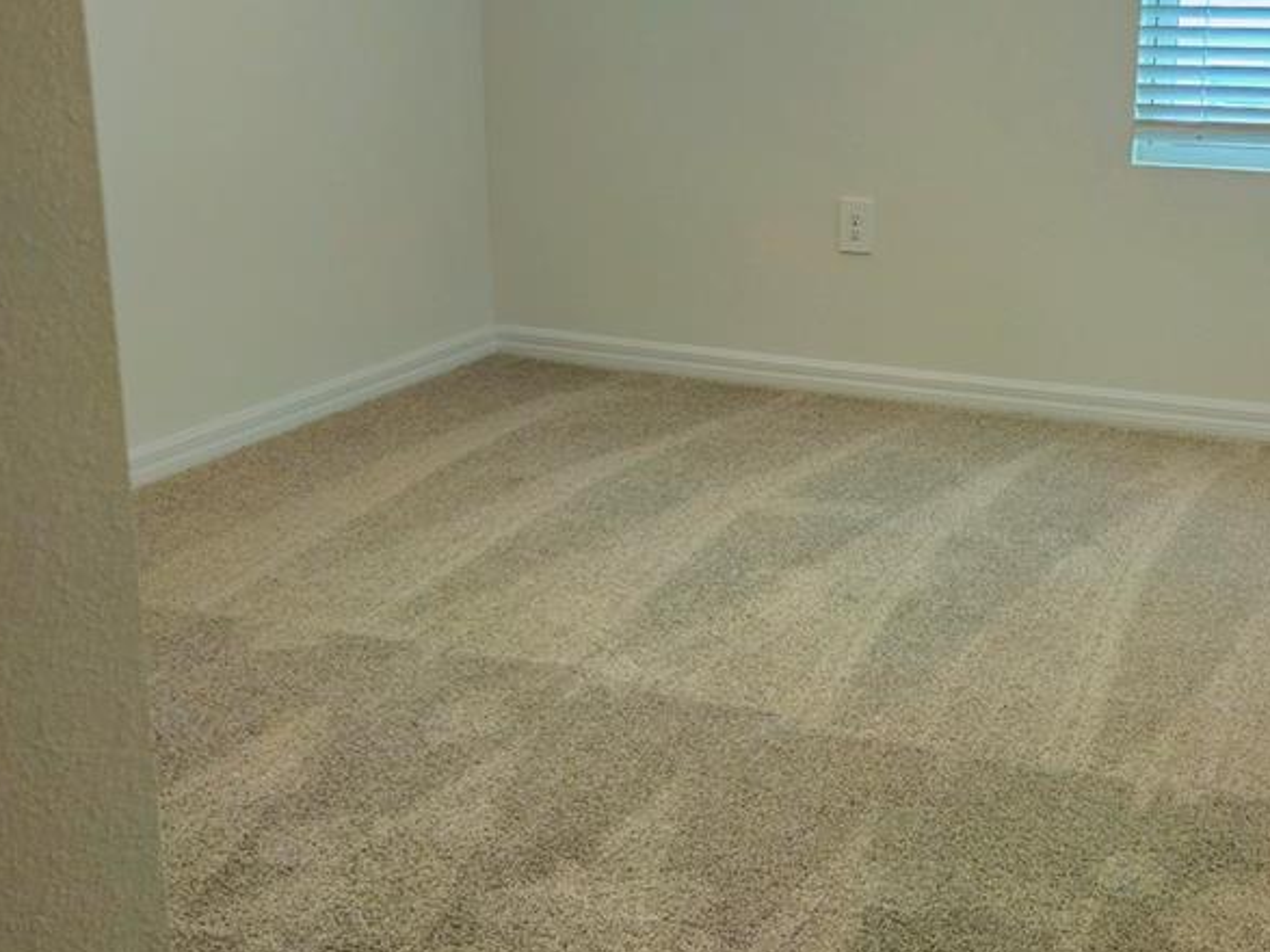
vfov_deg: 30.8
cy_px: 394
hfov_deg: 40.0
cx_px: 835
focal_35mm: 47
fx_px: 1724
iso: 50
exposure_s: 1/60.2
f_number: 1.8
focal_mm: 5.4
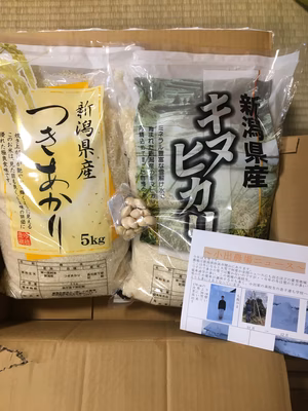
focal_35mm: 29
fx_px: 344
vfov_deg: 61.7
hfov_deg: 48.2
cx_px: 154
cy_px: 206
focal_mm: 4.15
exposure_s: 1/30
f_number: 2.2
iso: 80
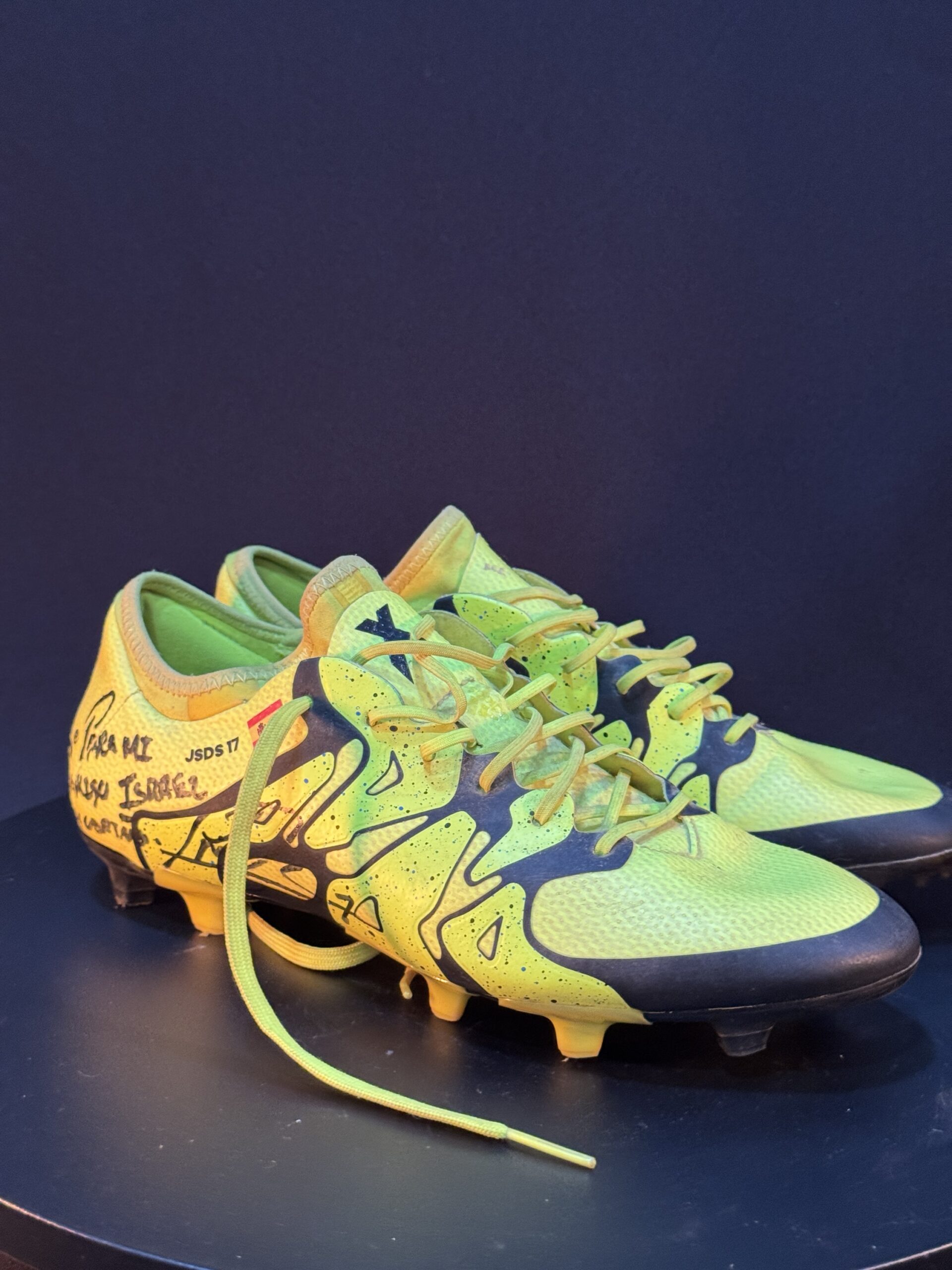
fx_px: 1760
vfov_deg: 39.7
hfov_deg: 30.3
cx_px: 476
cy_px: 635
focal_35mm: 48
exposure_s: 1/50
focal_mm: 6.76
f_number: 1.78
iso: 250
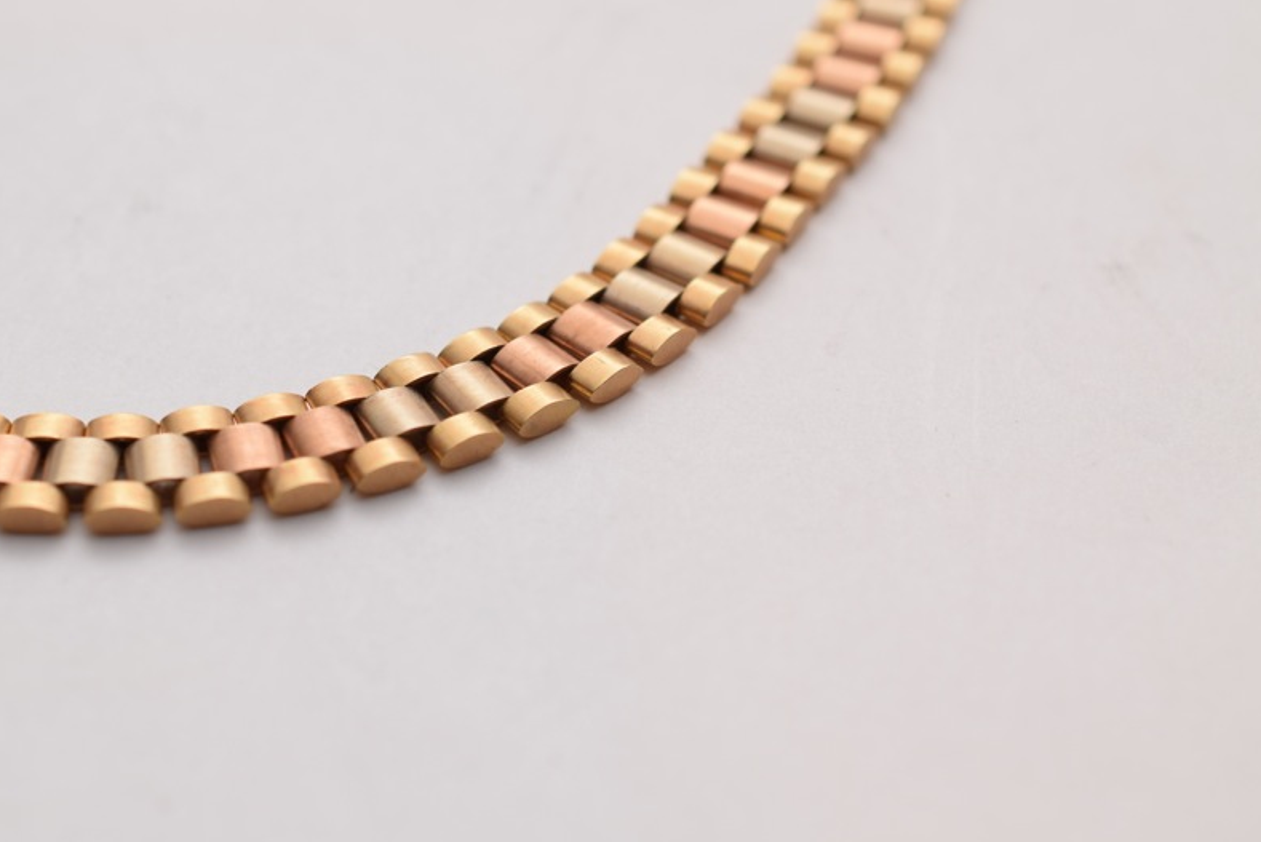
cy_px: 367
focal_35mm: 76
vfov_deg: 18.0
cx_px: 510
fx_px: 2663
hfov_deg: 26.6
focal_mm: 40
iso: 100
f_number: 6.3
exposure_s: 1/60
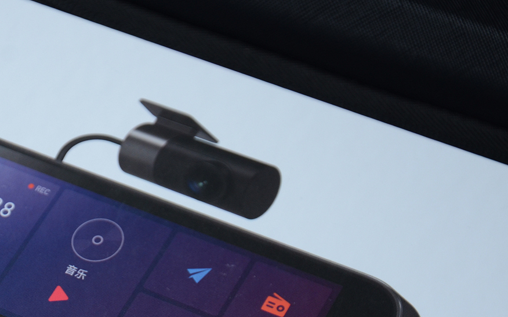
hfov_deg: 8.9
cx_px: 122
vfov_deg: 5.6
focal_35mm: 235
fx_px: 3254
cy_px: 251
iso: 400
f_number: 5.6
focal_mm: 90
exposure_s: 1/160
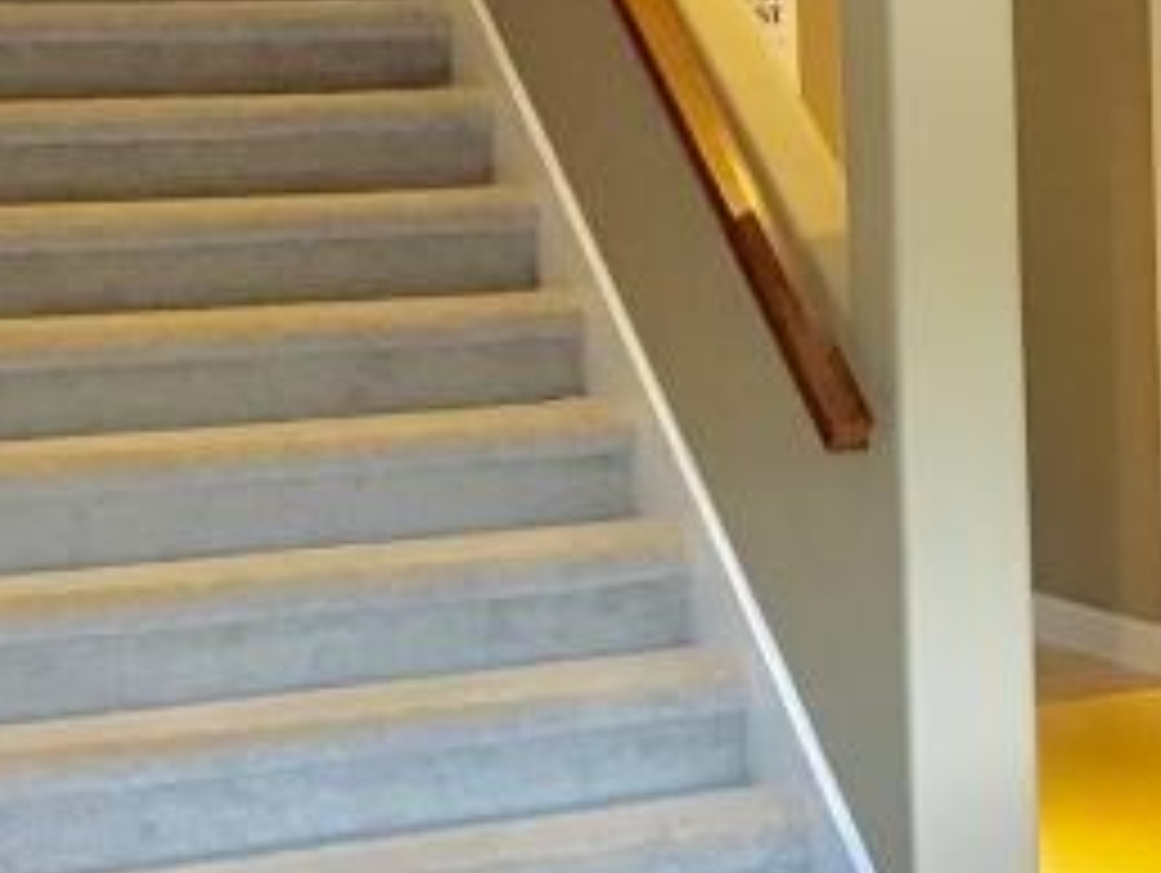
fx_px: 3223
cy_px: 184
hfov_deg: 19.6
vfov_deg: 15.3
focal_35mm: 96
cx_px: 1256
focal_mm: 3.3
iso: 160
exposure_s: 1/30
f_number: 2.4
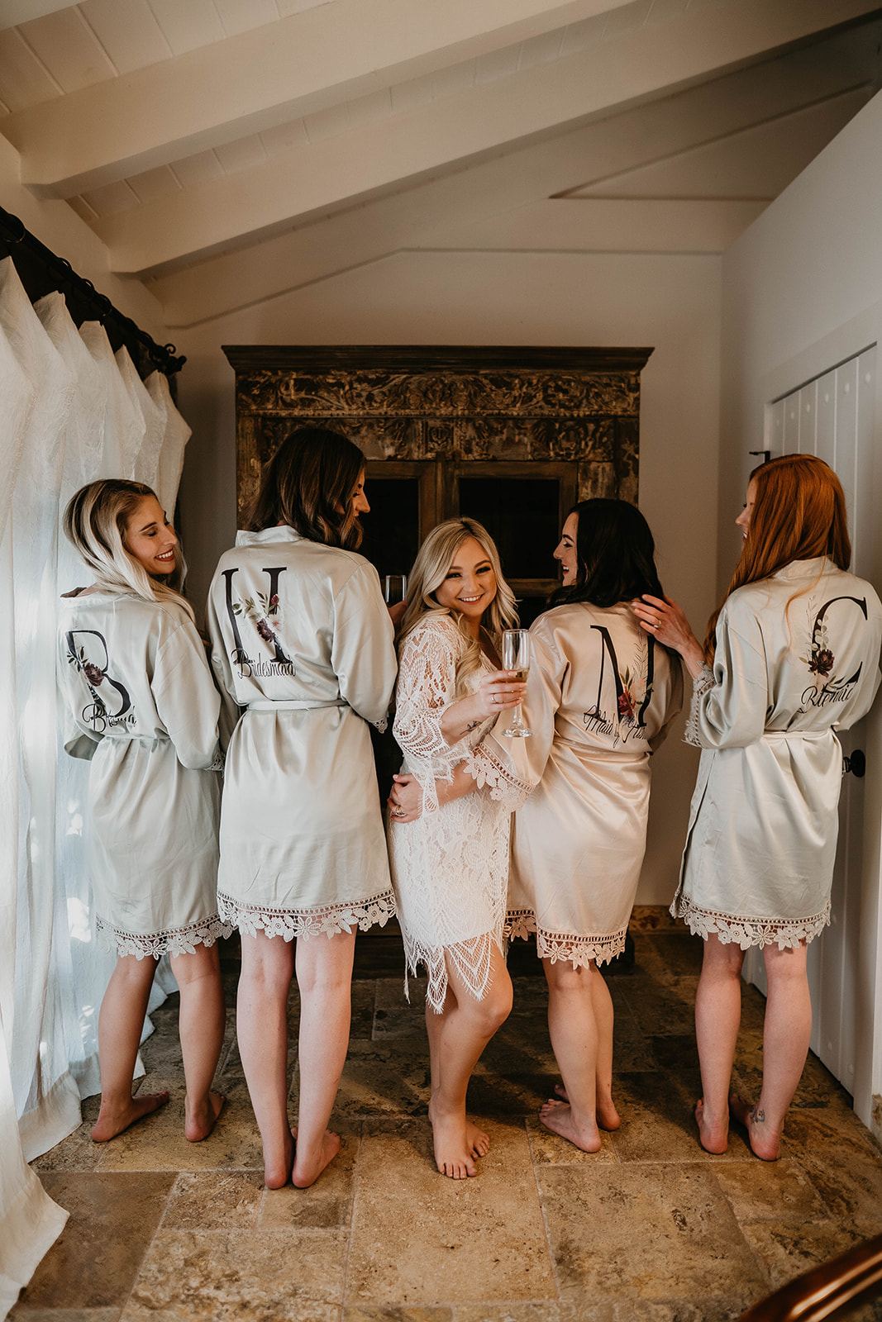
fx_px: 882
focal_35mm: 24
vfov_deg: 73.7
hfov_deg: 53.1
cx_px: 441
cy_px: 661
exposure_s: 1/80
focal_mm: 24
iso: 500
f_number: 2
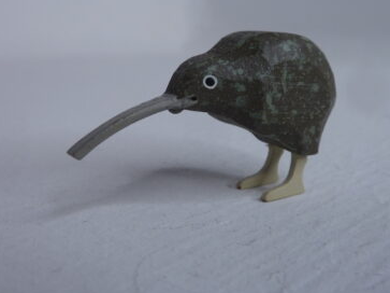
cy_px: 112
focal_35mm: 43
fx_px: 484
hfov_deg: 43.8
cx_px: 206
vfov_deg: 33.4
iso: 80
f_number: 3.4
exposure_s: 1/60
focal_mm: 5
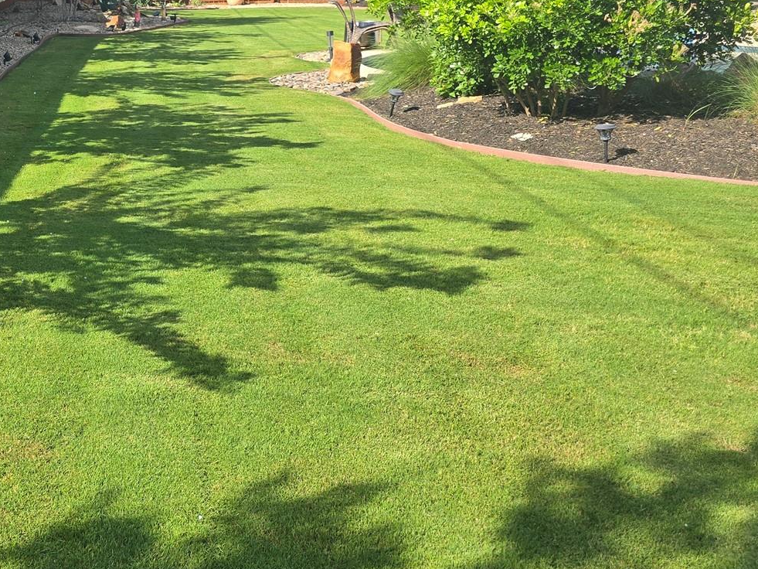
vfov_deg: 30.0
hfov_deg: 36.4
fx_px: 1051
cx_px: 34
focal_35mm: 48
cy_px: 176
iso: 12
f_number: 1.7
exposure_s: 1/460
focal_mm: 6.3
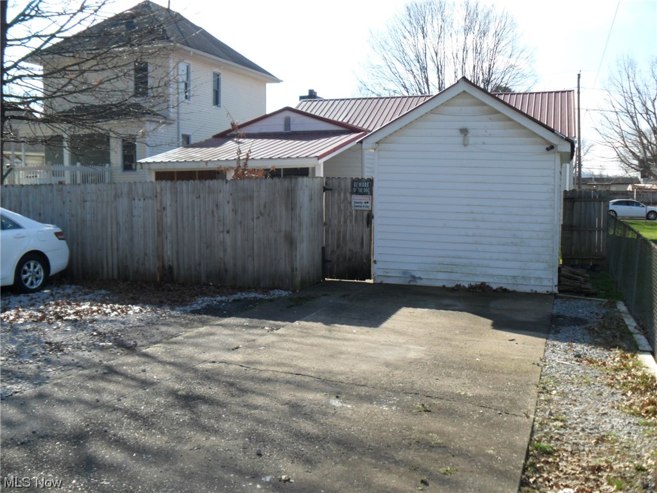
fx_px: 664
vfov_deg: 40.7
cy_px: 246
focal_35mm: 35
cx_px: 328
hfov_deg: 52.6
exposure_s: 1/125
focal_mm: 6.3
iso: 80
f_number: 7.6
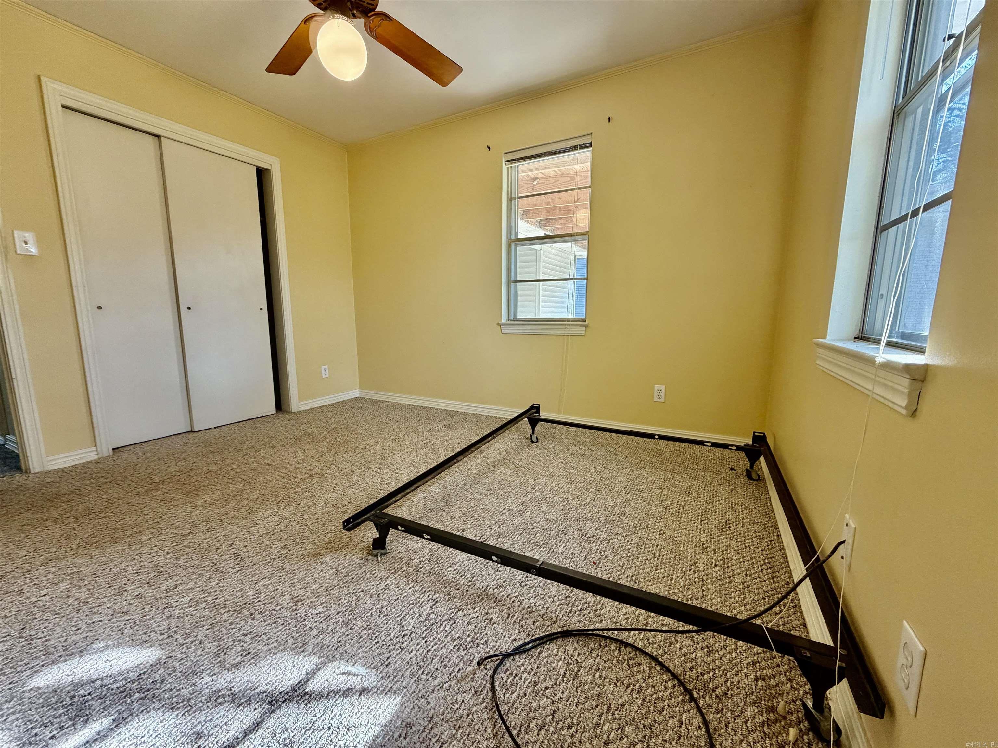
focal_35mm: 14
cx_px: 499
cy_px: 374
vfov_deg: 85.7
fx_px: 404
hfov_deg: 102.1
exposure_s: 1/121
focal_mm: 2.22
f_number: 2.2
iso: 320
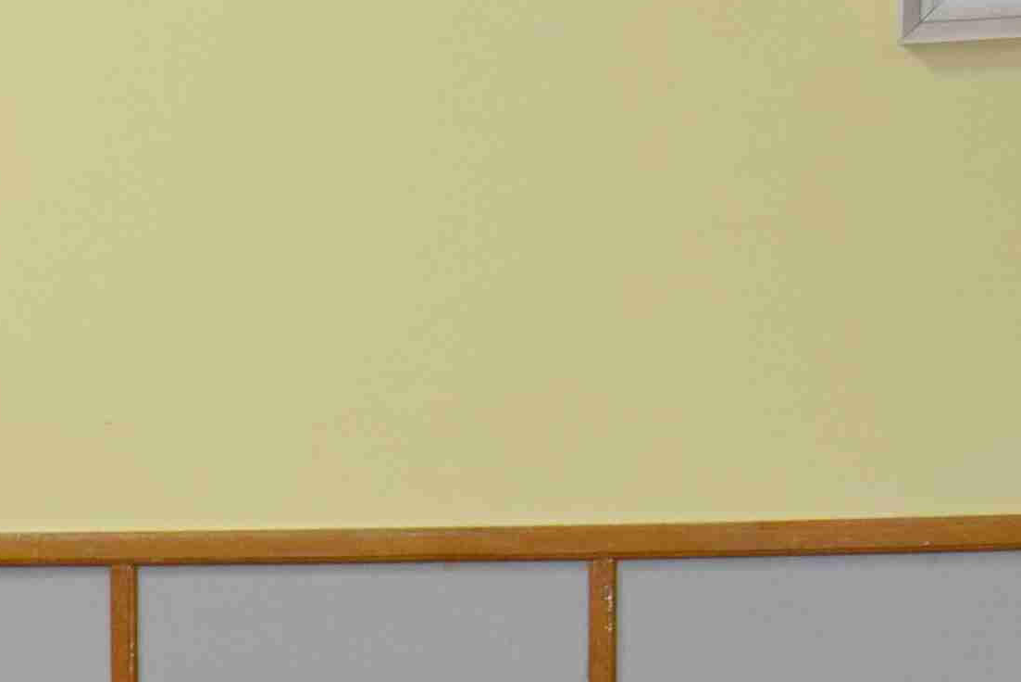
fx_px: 6072
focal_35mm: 214
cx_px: -510
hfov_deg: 9.4
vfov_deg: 6.3
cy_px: 1323
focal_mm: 35
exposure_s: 1/60
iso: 1600
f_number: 5.6
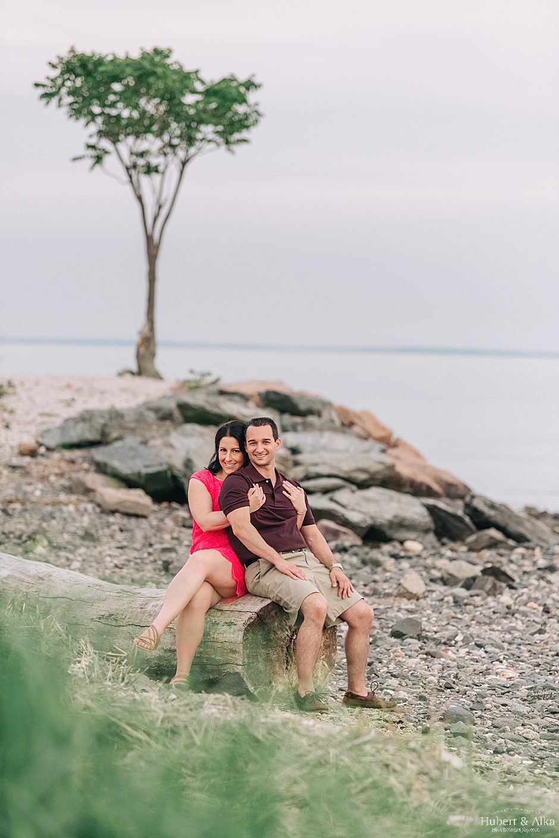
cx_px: 280
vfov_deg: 16.8
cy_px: 419
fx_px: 2839
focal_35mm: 122
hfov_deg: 11.2
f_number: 2.8
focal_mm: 122
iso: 400
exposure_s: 1/3200
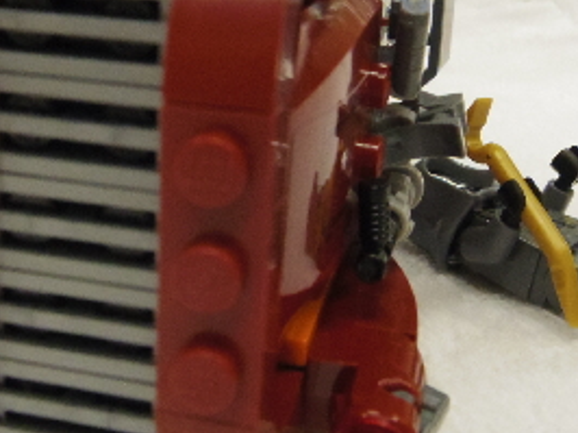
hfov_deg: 31.5
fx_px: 1018
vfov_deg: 23.6
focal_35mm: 61
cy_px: 87
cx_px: 196
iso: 1000
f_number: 4.5
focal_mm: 5
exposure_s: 1/80
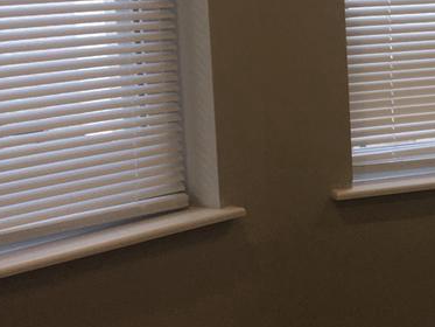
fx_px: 1408
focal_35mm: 112
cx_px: 662
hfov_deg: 16.0
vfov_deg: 13.2
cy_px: 200
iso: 25
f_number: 2.2
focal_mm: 4.15
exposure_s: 1/50
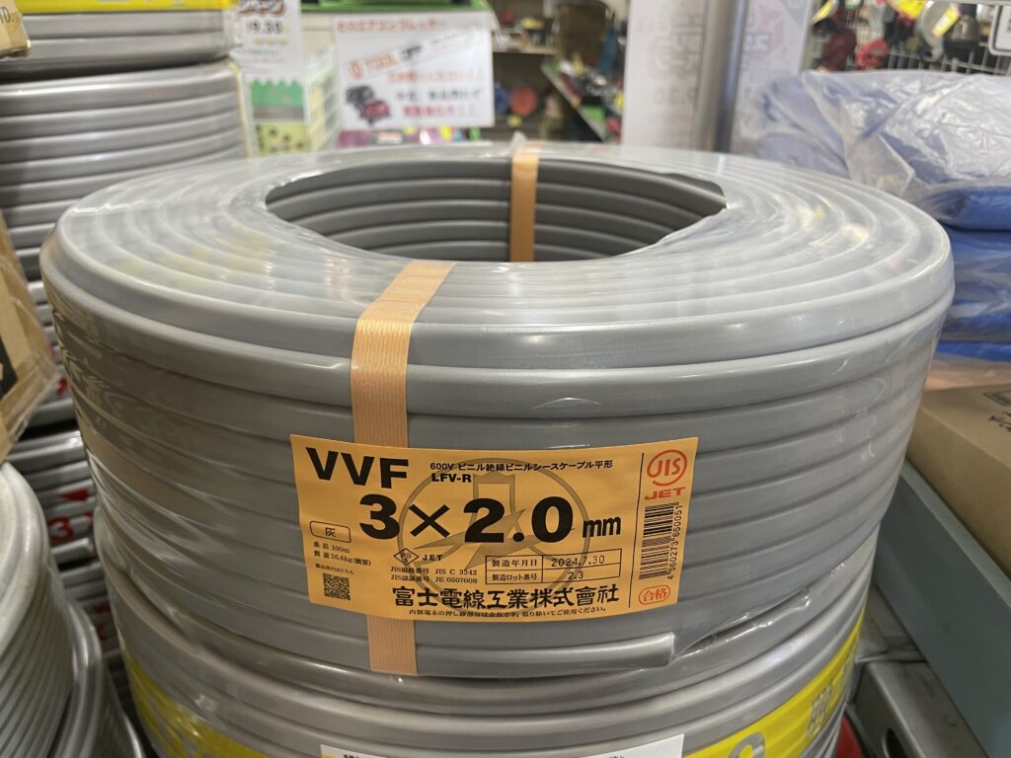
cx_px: 506
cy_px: 379
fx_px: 759
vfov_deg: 53.1
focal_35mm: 26
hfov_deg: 67.3
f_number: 1.6
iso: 80
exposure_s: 1/50
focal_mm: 4.2
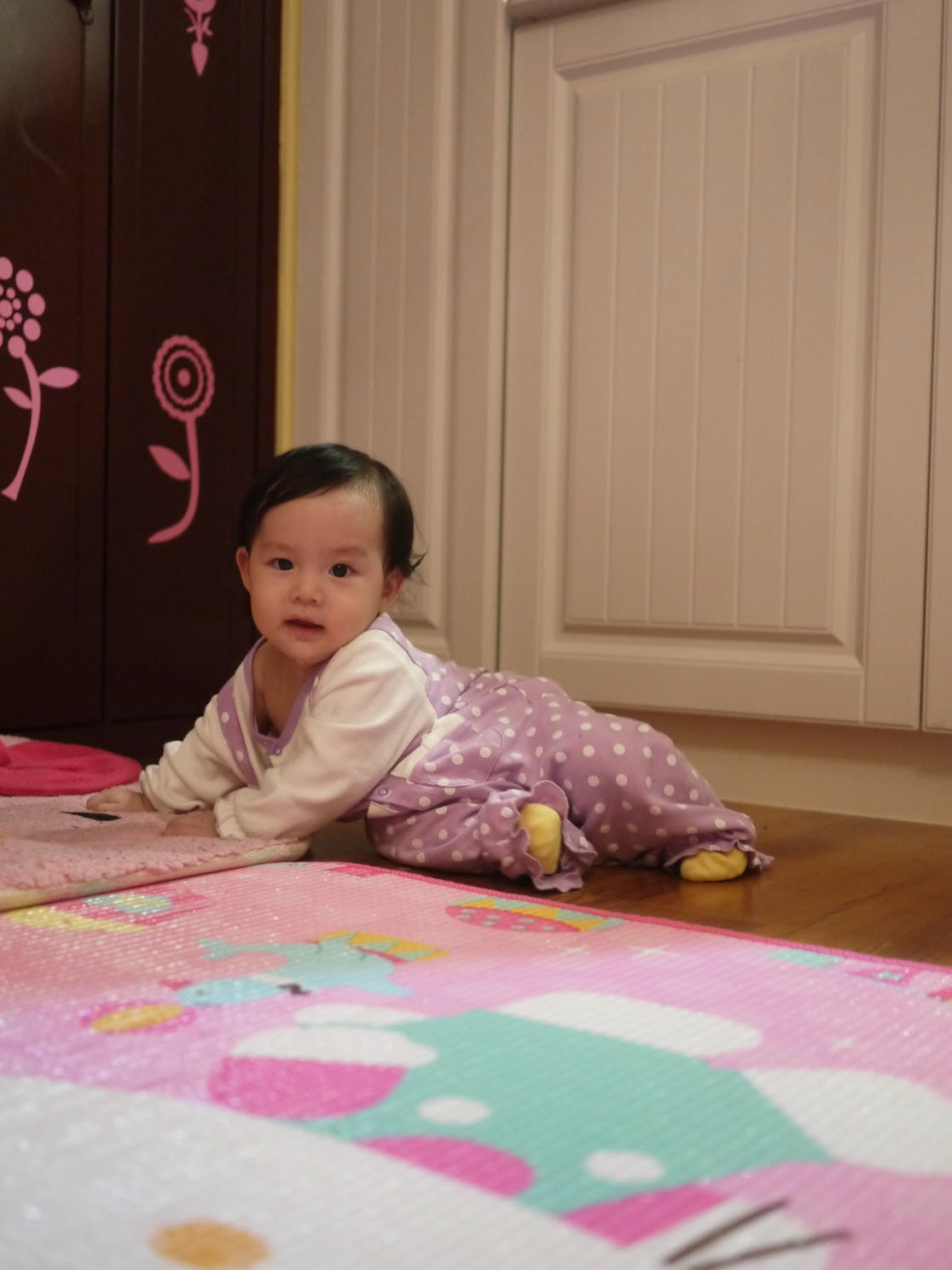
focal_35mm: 43
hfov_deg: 33.6
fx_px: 1577
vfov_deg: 43.8
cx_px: 450
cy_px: 650
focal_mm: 20
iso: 800
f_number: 1.7
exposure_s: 1/50
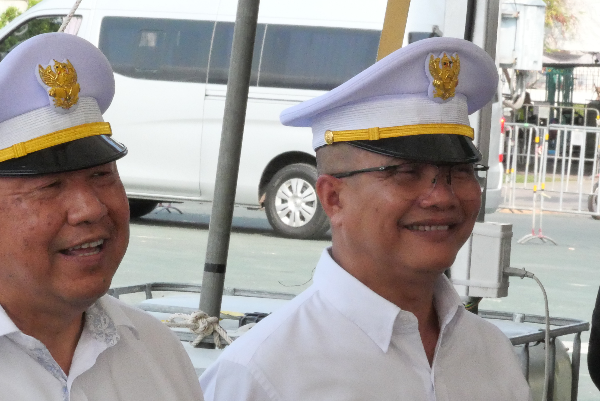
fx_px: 3835
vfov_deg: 6.0
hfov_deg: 8.9
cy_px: 288
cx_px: 144
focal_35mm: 230
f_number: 22
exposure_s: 1/400
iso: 4000
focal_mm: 66
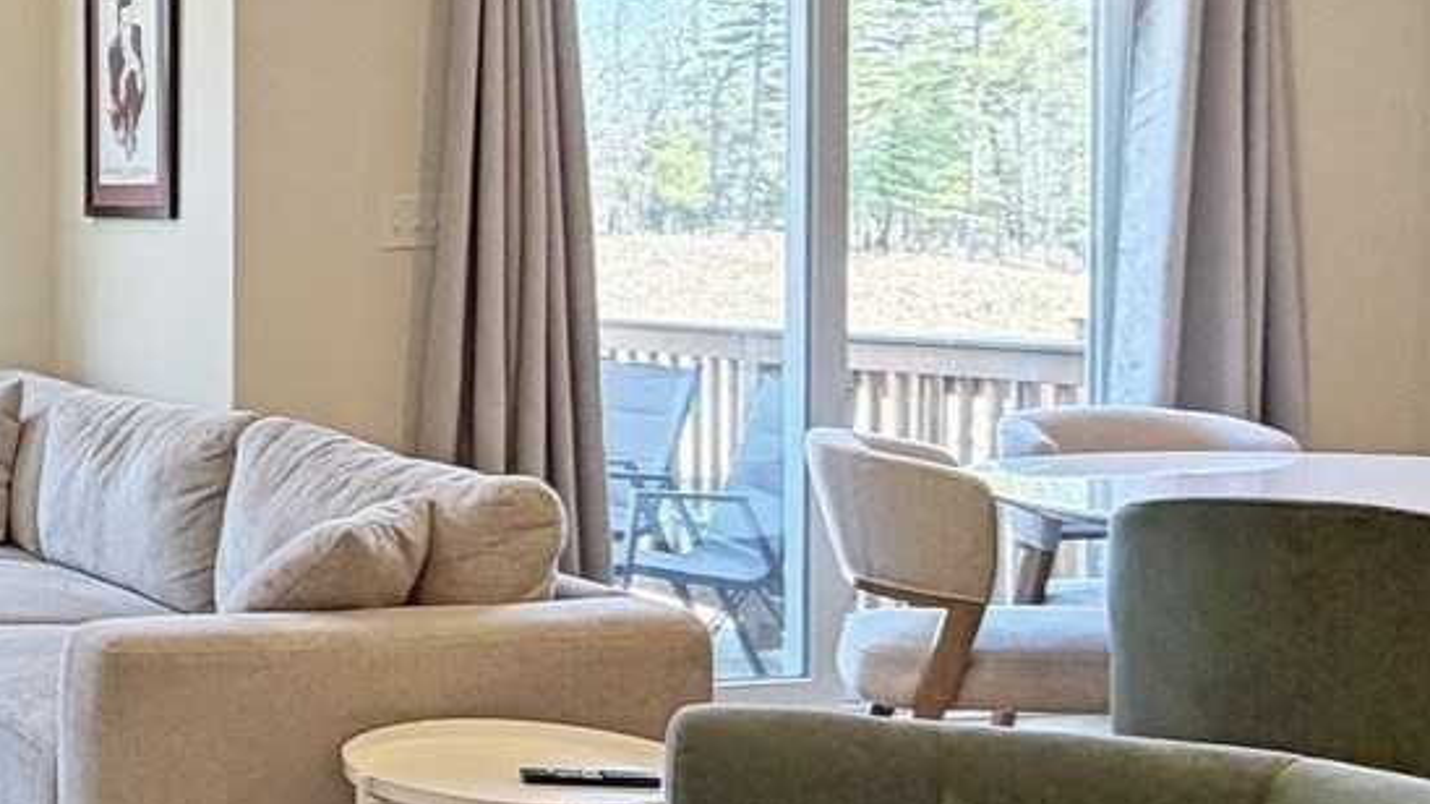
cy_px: 277
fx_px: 2161
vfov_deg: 21.0
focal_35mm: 57
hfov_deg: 31.4
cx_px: -232
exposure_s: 1/120
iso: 160
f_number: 2.2
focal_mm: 2.22
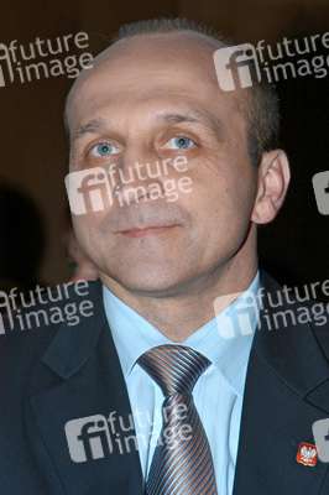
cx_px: 164
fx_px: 2472
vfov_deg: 11.4
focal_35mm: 180
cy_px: 248
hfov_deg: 7.6
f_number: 10
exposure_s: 1/125
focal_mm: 120
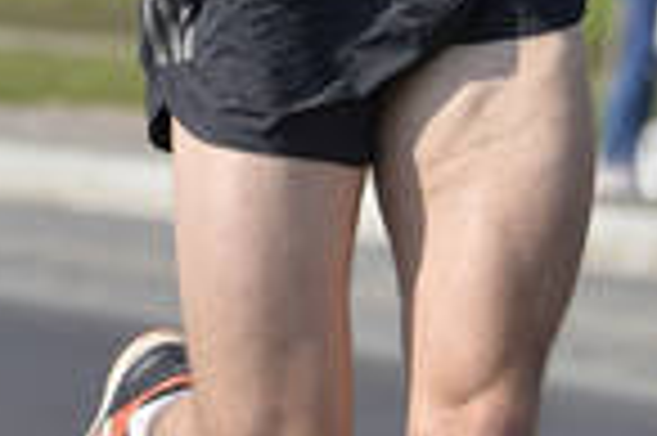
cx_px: 216
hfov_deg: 3.8
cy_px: -470
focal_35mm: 548
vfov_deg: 2.5
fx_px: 9990
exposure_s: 1/4000
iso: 200
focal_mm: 125
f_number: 4
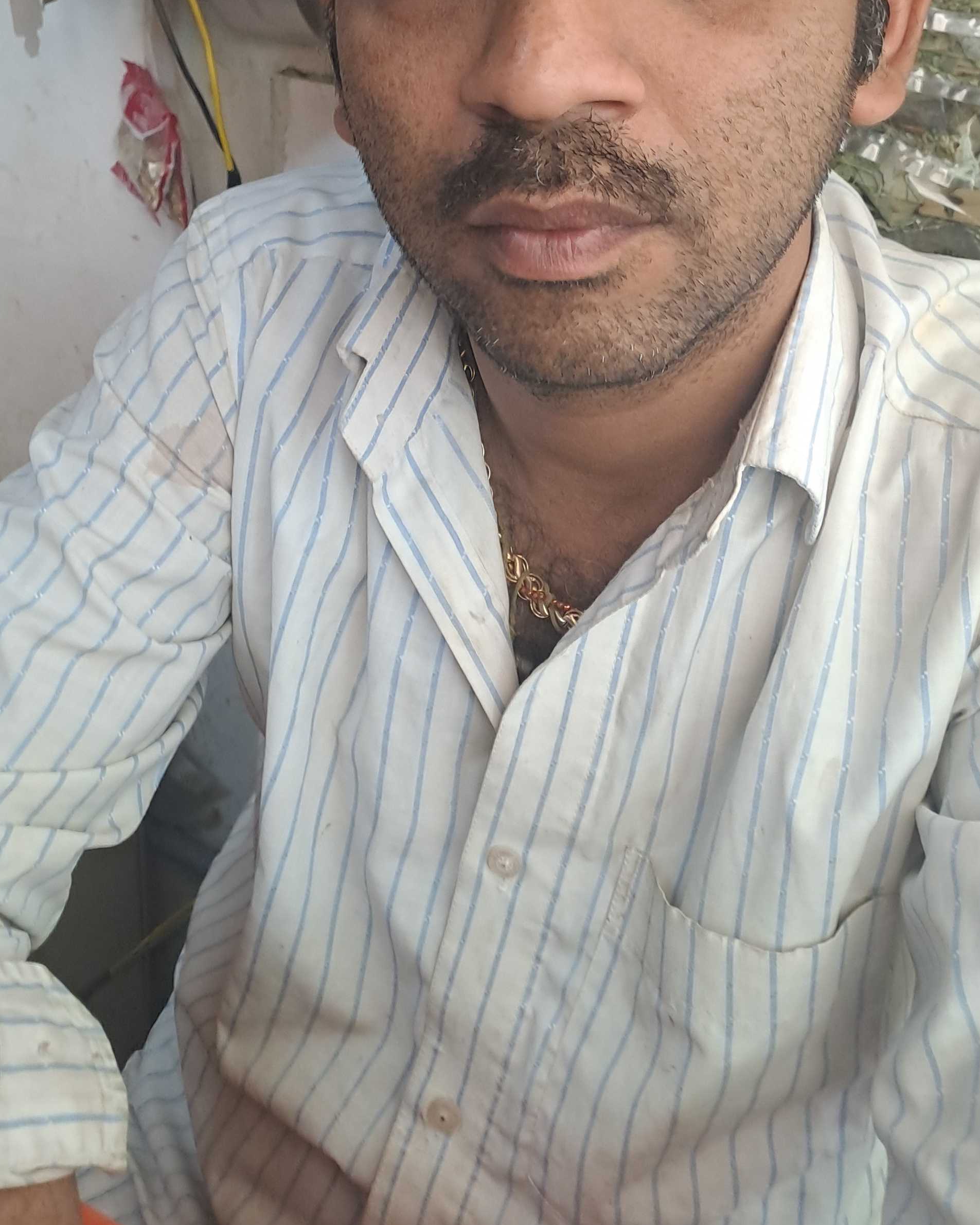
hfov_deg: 36.5
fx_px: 1486
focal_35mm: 41
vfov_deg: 42.7
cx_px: 484
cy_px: 237
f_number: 1.8
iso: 250
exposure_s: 1/50
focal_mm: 4.65
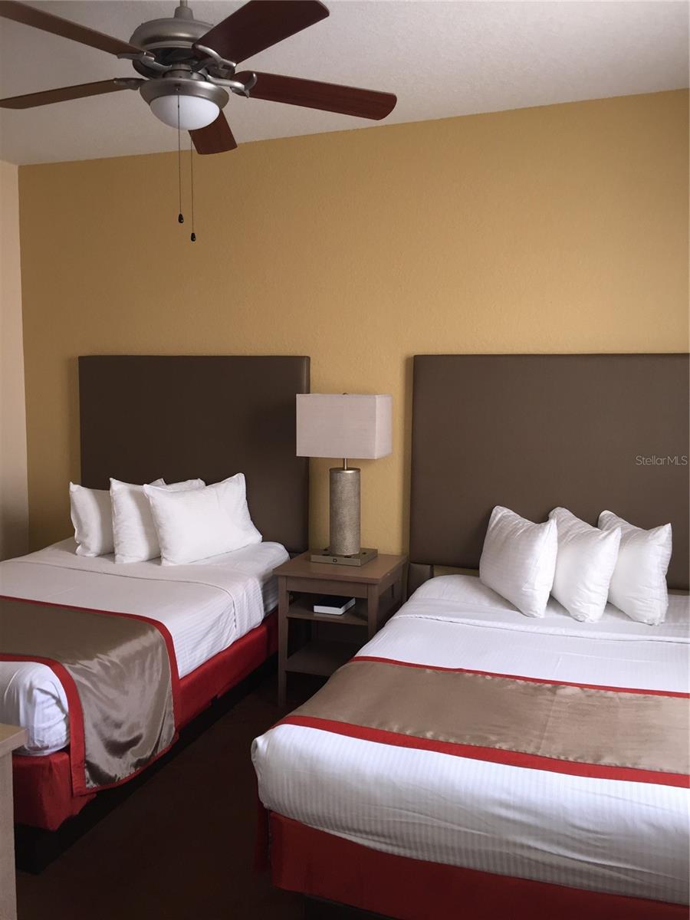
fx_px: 771
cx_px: 345
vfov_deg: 61.7
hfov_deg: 48.2
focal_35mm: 29
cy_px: 460
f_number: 2.2
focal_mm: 4.15
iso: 64
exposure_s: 1/30
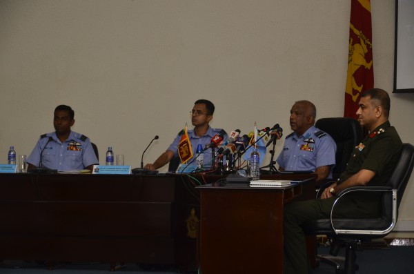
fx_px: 1205
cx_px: 207
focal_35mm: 105
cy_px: 137
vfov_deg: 13.0
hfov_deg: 19.5
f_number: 5
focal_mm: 70
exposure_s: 1/160
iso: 320
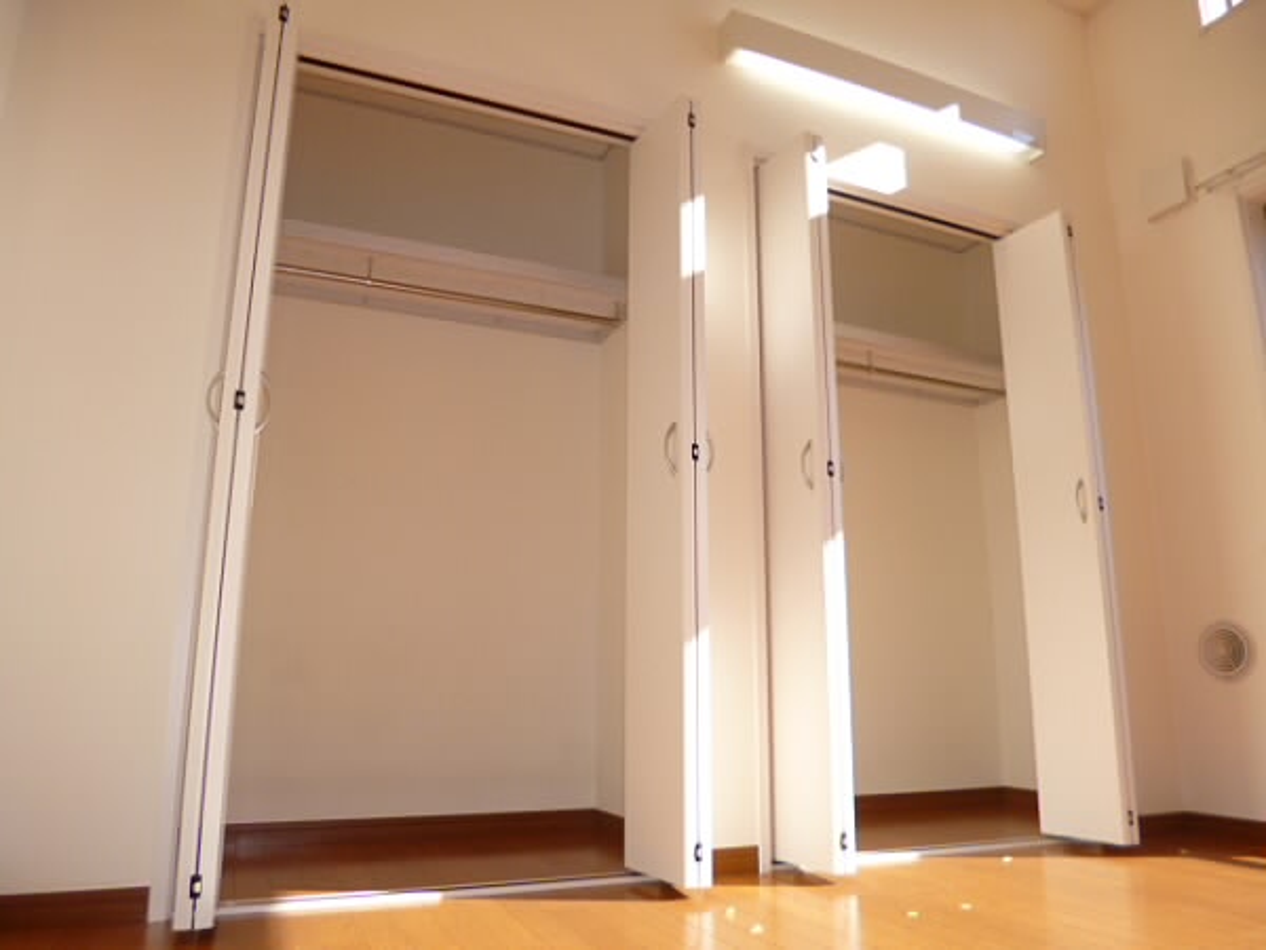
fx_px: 878
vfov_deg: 56.8
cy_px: 475
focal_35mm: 24
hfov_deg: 71.6
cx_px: 633
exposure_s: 1/400
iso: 100
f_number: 2.5
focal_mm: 4.3
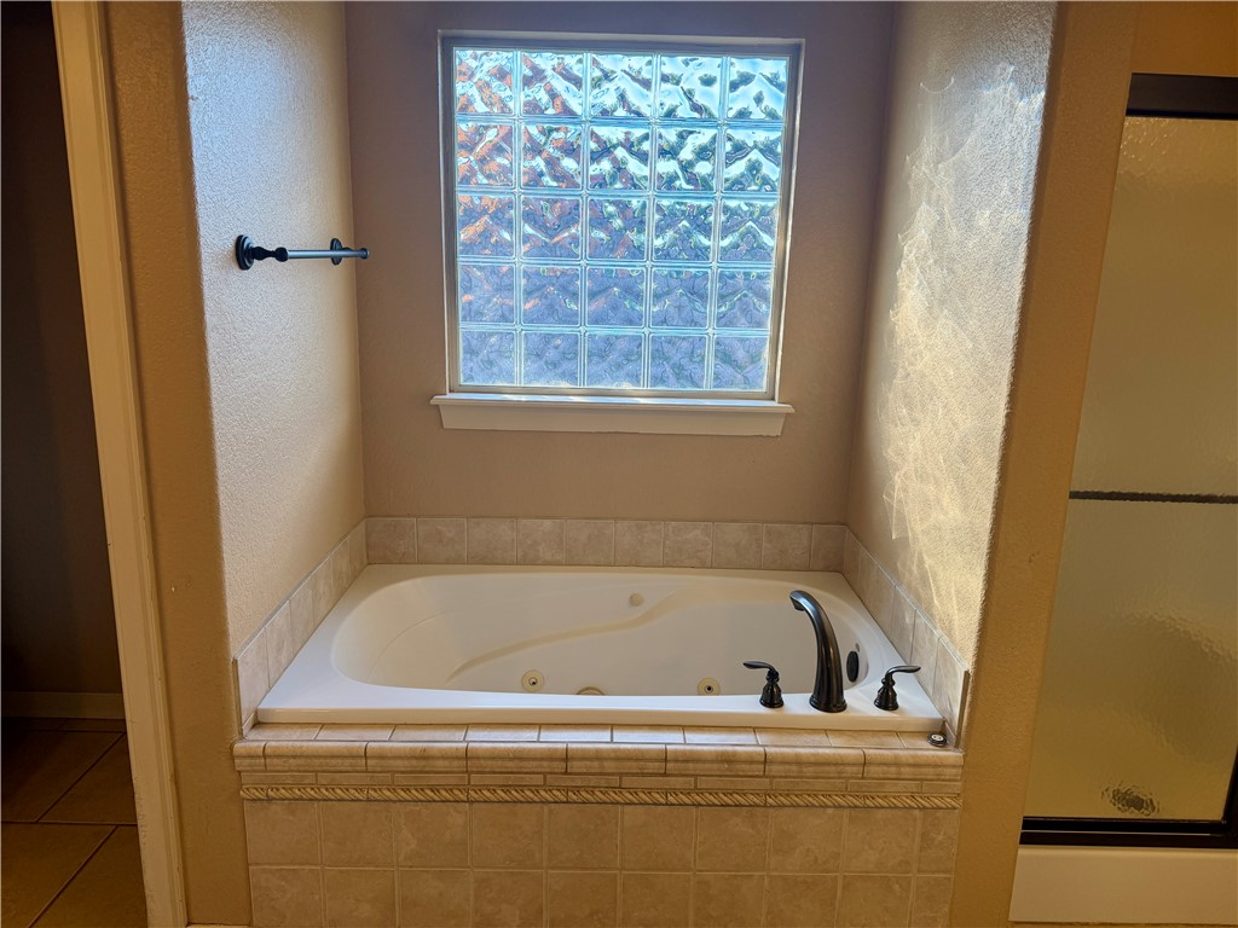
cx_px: 619
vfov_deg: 56.8
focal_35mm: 24
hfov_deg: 71.6
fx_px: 858
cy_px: 464
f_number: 1.78
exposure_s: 1/214
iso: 80
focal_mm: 6.76
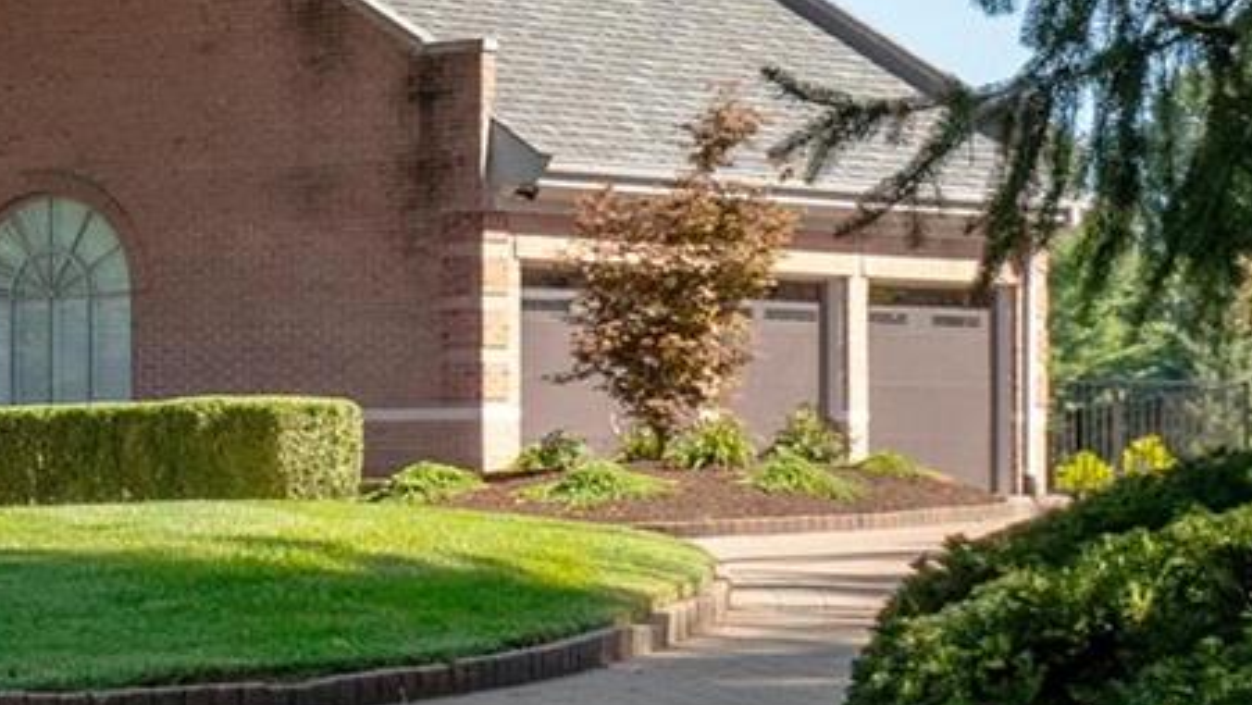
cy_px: -42
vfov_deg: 7.1
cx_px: -880
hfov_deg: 11.8
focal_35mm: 171
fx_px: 5679
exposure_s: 1/320
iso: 400
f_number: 8
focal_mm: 23
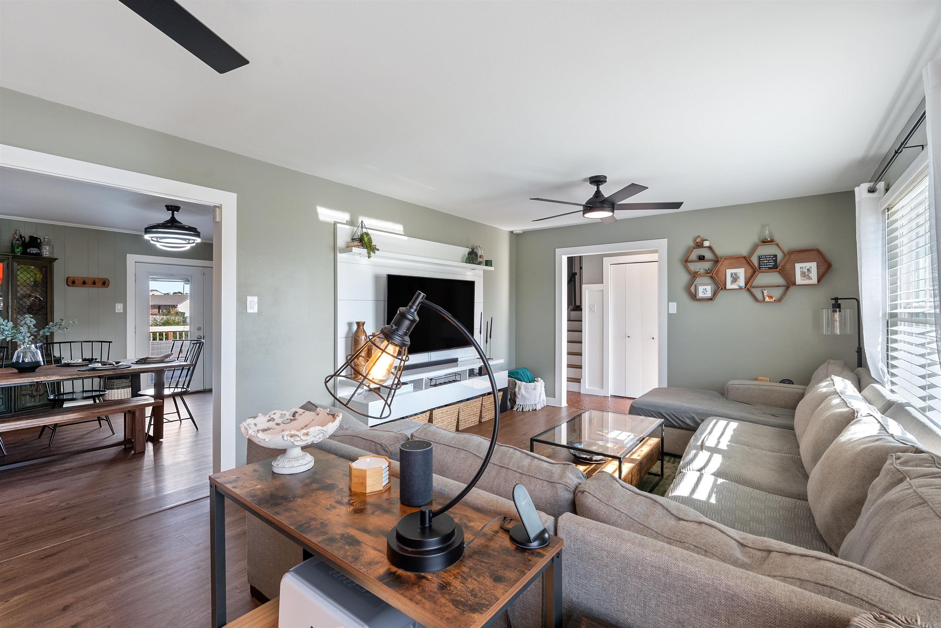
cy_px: 314
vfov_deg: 73.8
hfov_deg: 96.7
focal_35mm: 16
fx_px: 418
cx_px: 470
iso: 250
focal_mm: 16
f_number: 9
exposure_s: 1/6
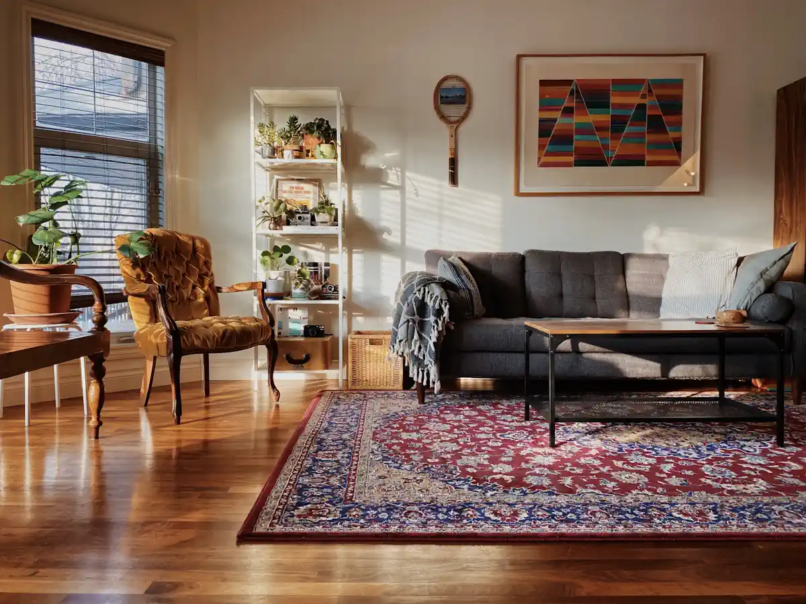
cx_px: 403
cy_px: 302
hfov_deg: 67.3
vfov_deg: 53.1
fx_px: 605
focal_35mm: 26
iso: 125
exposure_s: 1/115
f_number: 1.8
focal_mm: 4.25
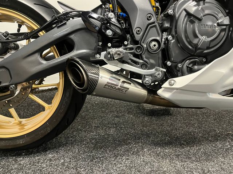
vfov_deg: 53.1
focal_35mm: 26
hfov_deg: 67.3
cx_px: 116
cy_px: 87
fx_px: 175
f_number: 1.6
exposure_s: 1/33
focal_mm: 5.1
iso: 400
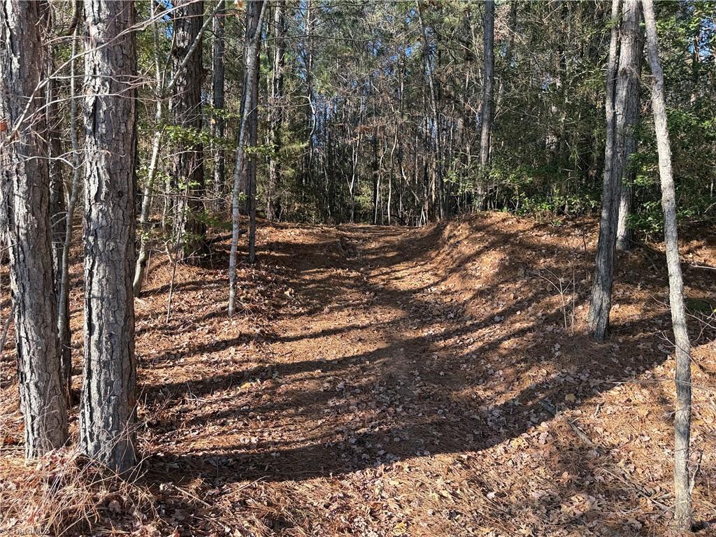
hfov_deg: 71.6
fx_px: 496
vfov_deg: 56.8
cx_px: 358
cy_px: 268
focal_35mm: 24
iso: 80
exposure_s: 1/450
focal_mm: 6.76
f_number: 1.78
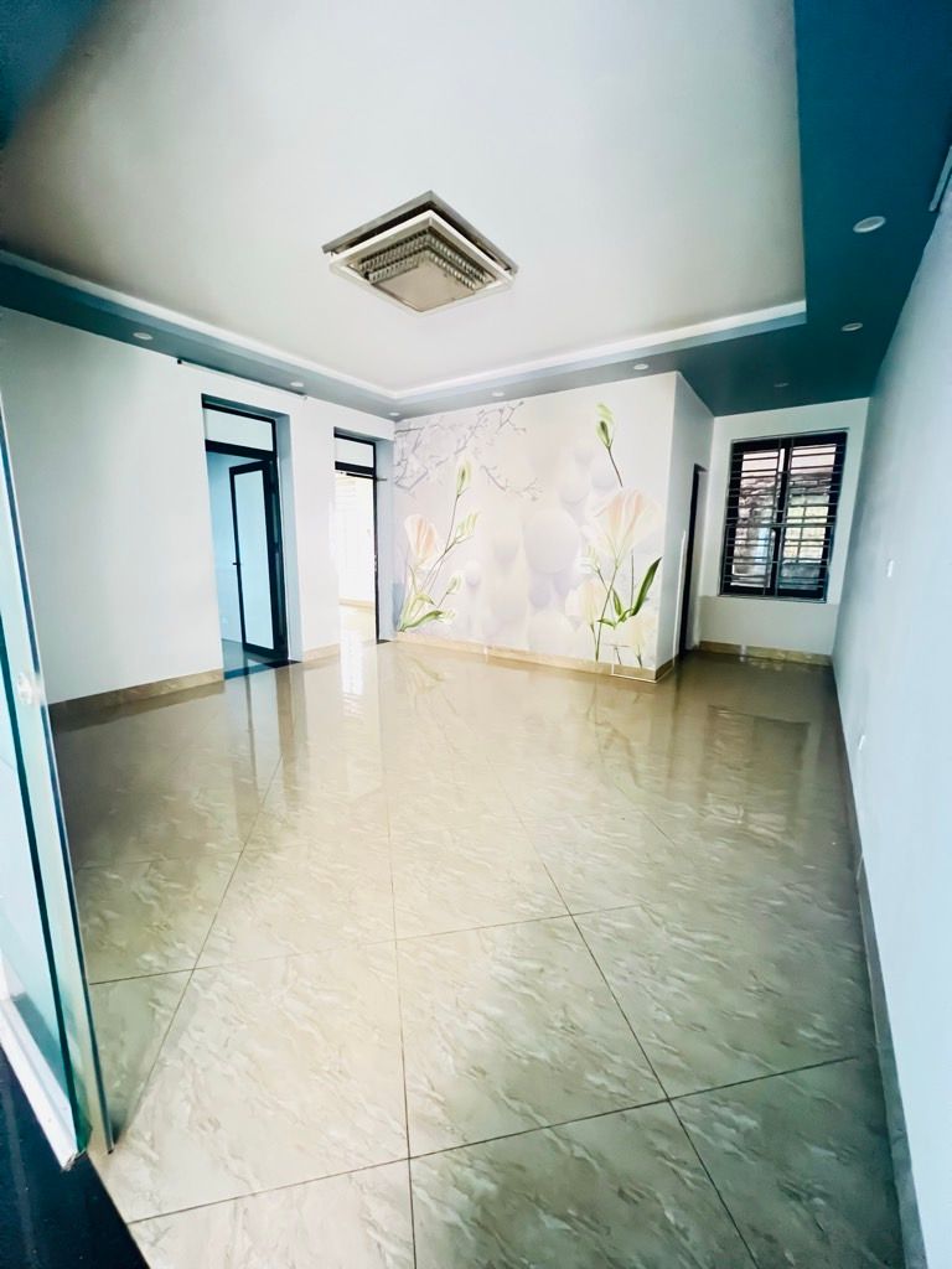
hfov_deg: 89.9
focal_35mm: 13
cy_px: 634
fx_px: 477
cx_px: 476
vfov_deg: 106.2
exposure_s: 1/15
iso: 2500
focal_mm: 1.57
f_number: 1.8
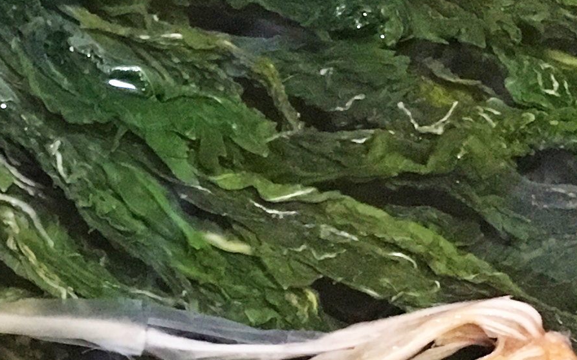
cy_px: 416
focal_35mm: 139
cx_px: -232
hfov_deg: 14.3
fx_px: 2185
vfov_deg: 9.3
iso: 320
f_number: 2.2
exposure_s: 1/17
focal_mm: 4.15
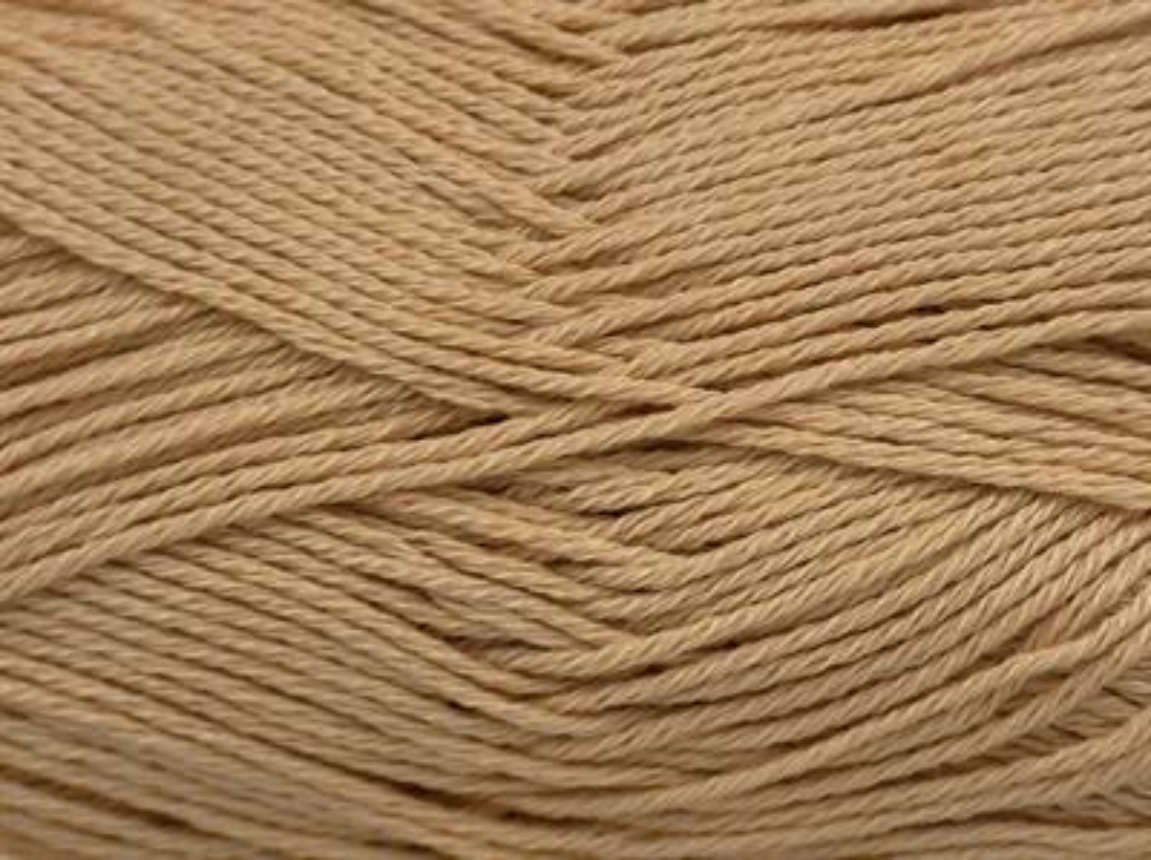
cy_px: 430
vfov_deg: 12.7
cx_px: 576
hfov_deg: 17.0
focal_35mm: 116
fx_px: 3852
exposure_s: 1/137
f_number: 3
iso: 200
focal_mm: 23.76
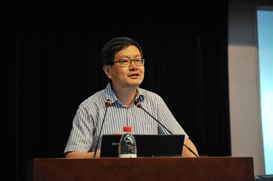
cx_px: 136
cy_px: 90
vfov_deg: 19.4
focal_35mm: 70
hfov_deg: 28.9
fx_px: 530
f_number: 3.2
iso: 1000
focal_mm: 70
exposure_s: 1/60
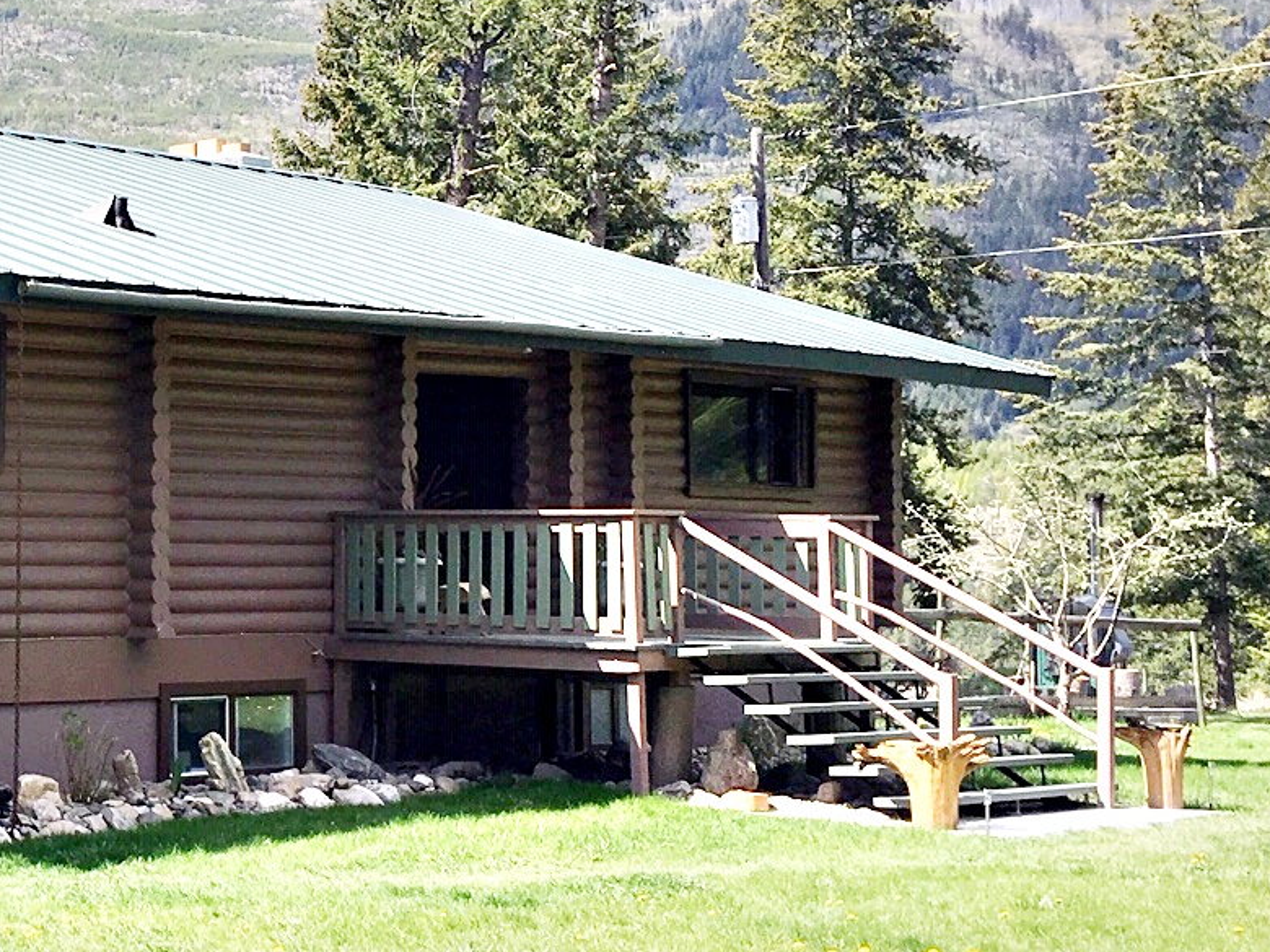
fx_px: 2752
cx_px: -262
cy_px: 464
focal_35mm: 75
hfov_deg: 23.7
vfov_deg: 19.6
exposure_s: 1/1099
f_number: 2.2
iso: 25
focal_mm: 4.15
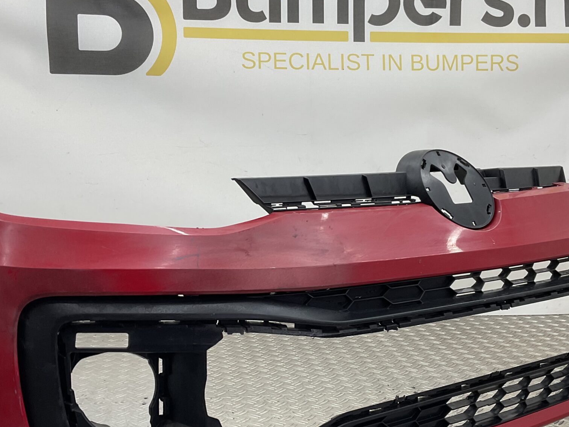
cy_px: 266
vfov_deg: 29.6
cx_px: 295
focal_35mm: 49
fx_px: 805
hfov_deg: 38.9
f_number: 1.8
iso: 25
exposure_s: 1/100
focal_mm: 3
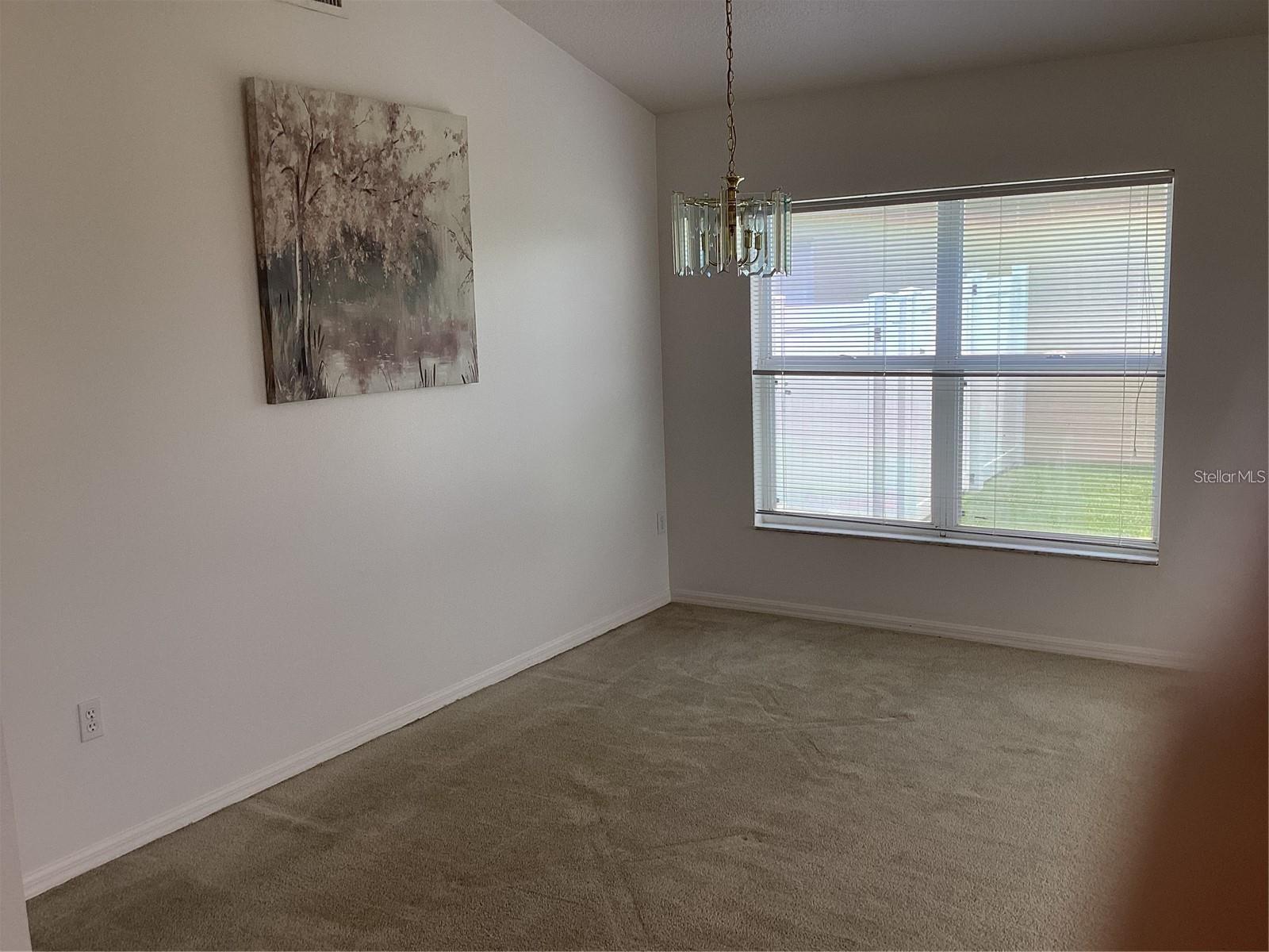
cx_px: 634
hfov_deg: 58.4
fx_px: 1136
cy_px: 476
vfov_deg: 45.4
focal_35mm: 31
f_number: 2.4
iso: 50
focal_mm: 3.3
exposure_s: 1/120
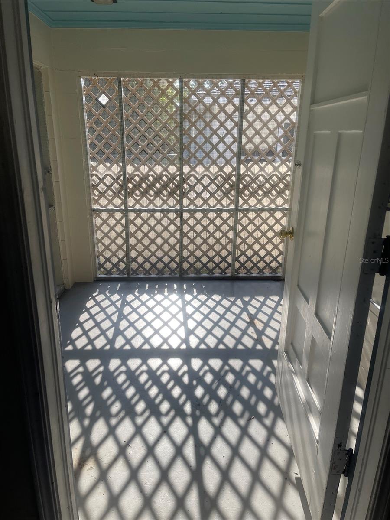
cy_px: 260
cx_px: 195
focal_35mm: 25
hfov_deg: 54.9
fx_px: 376
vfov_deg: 69.4
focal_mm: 5.1
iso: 32
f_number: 1.6
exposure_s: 1/1048
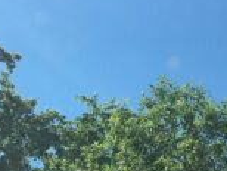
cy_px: 364
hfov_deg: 14.7
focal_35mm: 131
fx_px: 860
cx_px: -24
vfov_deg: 10.3
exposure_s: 1/1570
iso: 25
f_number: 2.2
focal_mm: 4.15
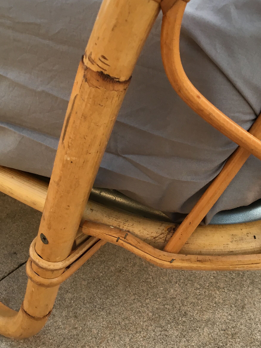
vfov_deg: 38.2
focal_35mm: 50
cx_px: 147
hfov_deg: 29.1
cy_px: 184
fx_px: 503
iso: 32
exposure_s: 1/33
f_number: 2.2
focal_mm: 4.15
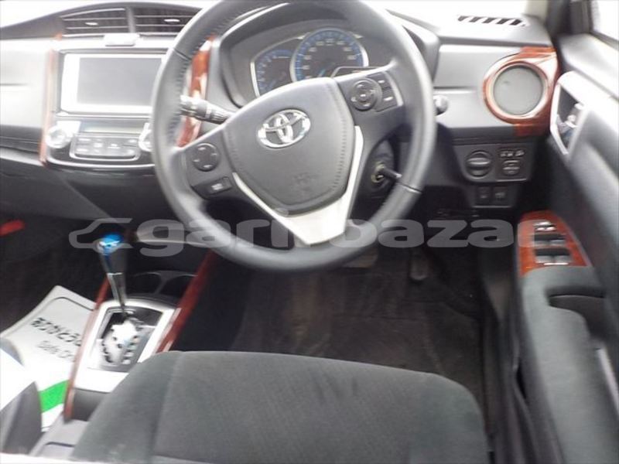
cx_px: 310
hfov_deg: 60.0
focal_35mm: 30
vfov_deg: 46.8
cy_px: 232
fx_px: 536
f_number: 3.3
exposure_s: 1/30
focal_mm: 4.1
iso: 320
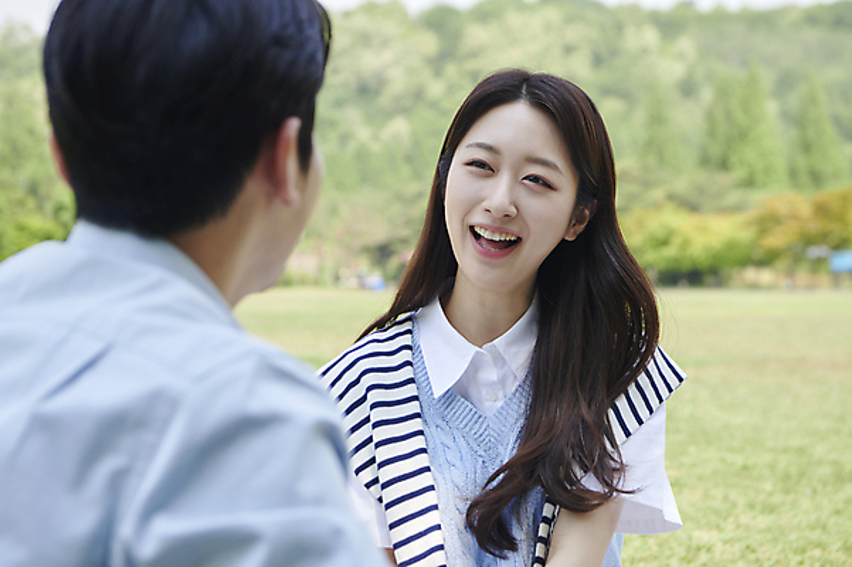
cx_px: 426
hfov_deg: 24.2
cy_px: 284
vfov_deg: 16.2
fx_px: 1987
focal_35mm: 84
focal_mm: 70
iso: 160
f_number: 5
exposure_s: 1/250
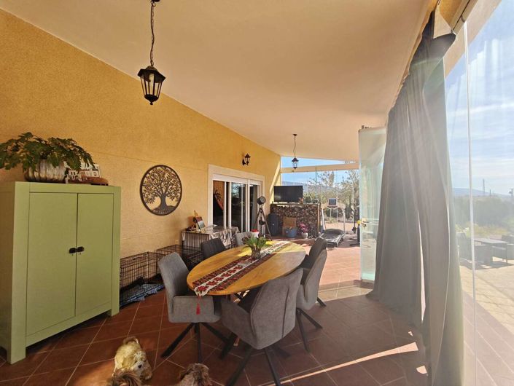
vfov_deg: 85.8
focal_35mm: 14
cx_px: 257
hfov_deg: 102.0
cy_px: 193
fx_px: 208
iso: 50
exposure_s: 1/461
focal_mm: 2.16
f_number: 2.2
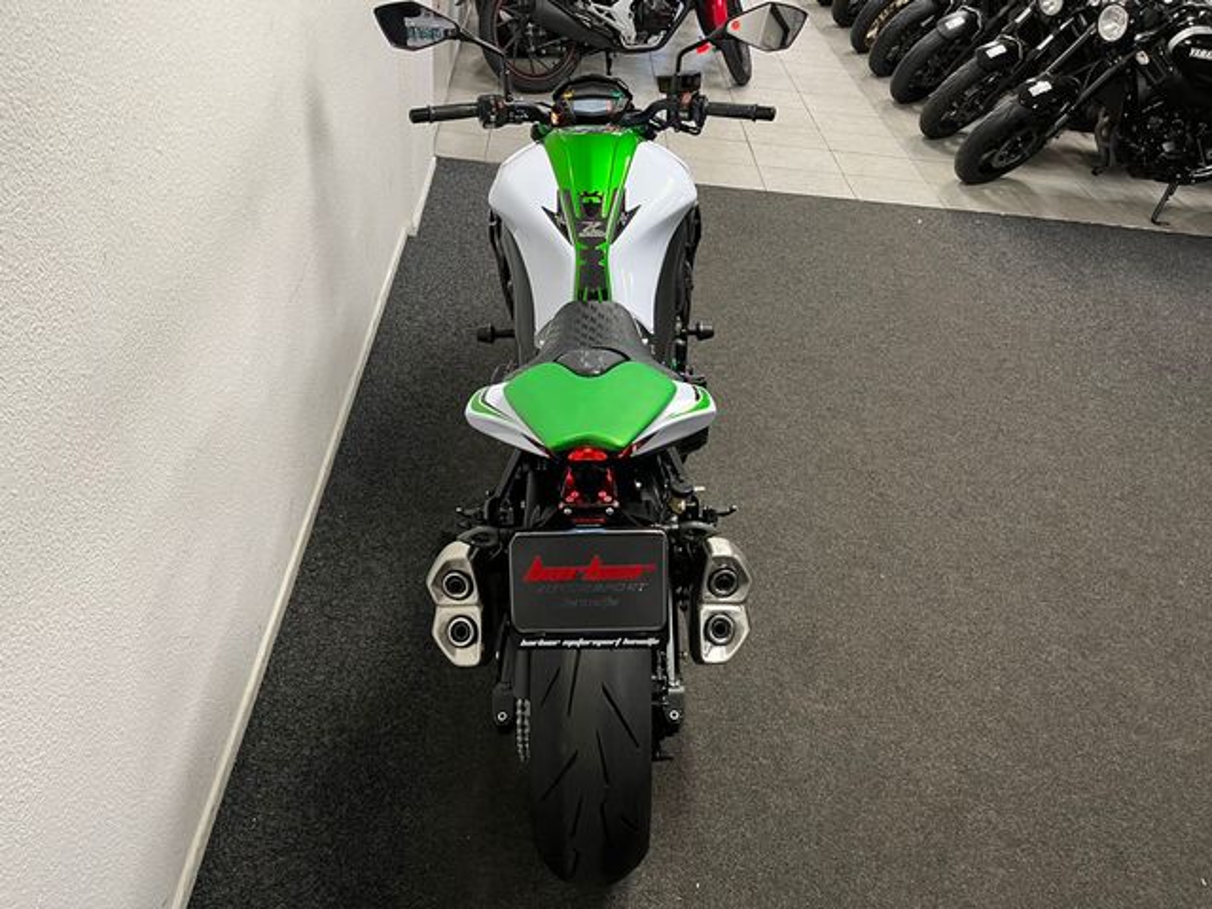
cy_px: 454
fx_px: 910
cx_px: 606
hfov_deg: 67.3
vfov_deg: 53.1
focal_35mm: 26
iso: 100
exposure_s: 1/50
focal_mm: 5.1
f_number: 1.6
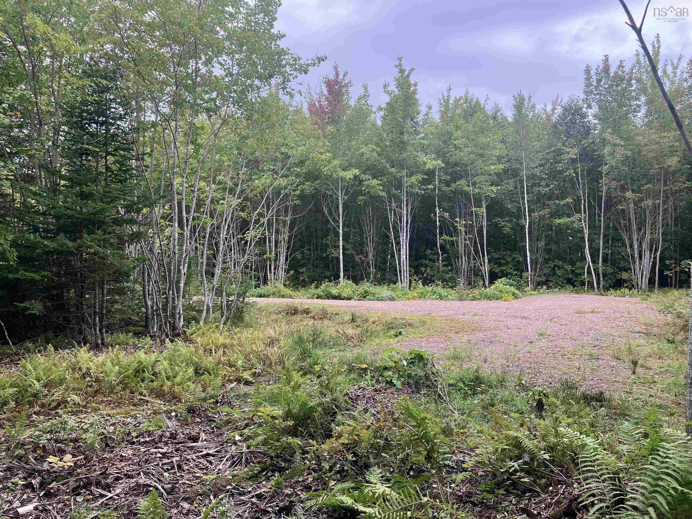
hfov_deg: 63.4
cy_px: 260
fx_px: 560
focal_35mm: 28
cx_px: 346
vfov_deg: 49.7
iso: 32
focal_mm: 3.99
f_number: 1.8
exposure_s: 1/426
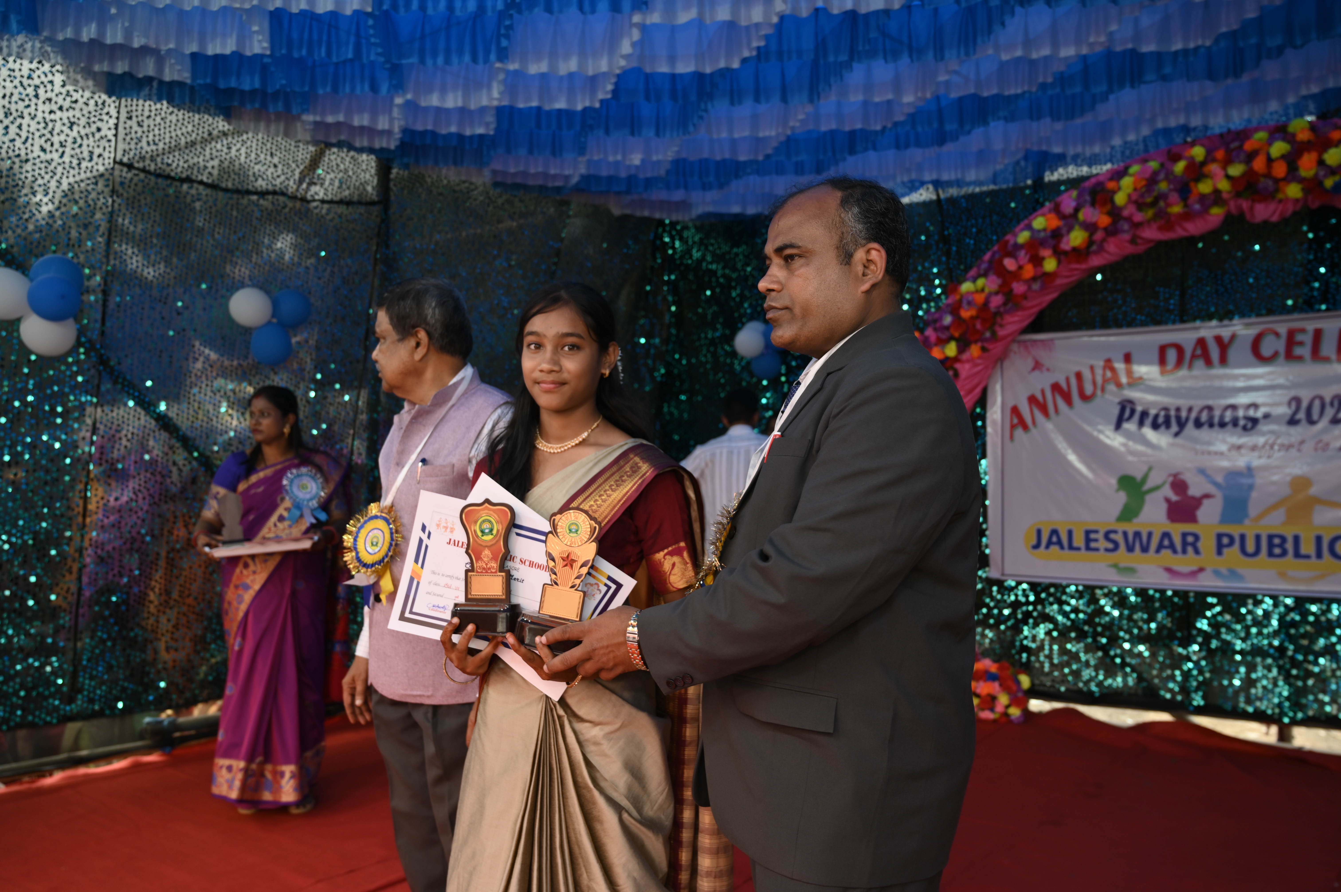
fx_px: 1117
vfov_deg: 43.6
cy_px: 446
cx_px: 670
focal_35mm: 30
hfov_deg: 62.0
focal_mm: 30
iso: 100
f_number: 4.5
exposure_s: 1/100
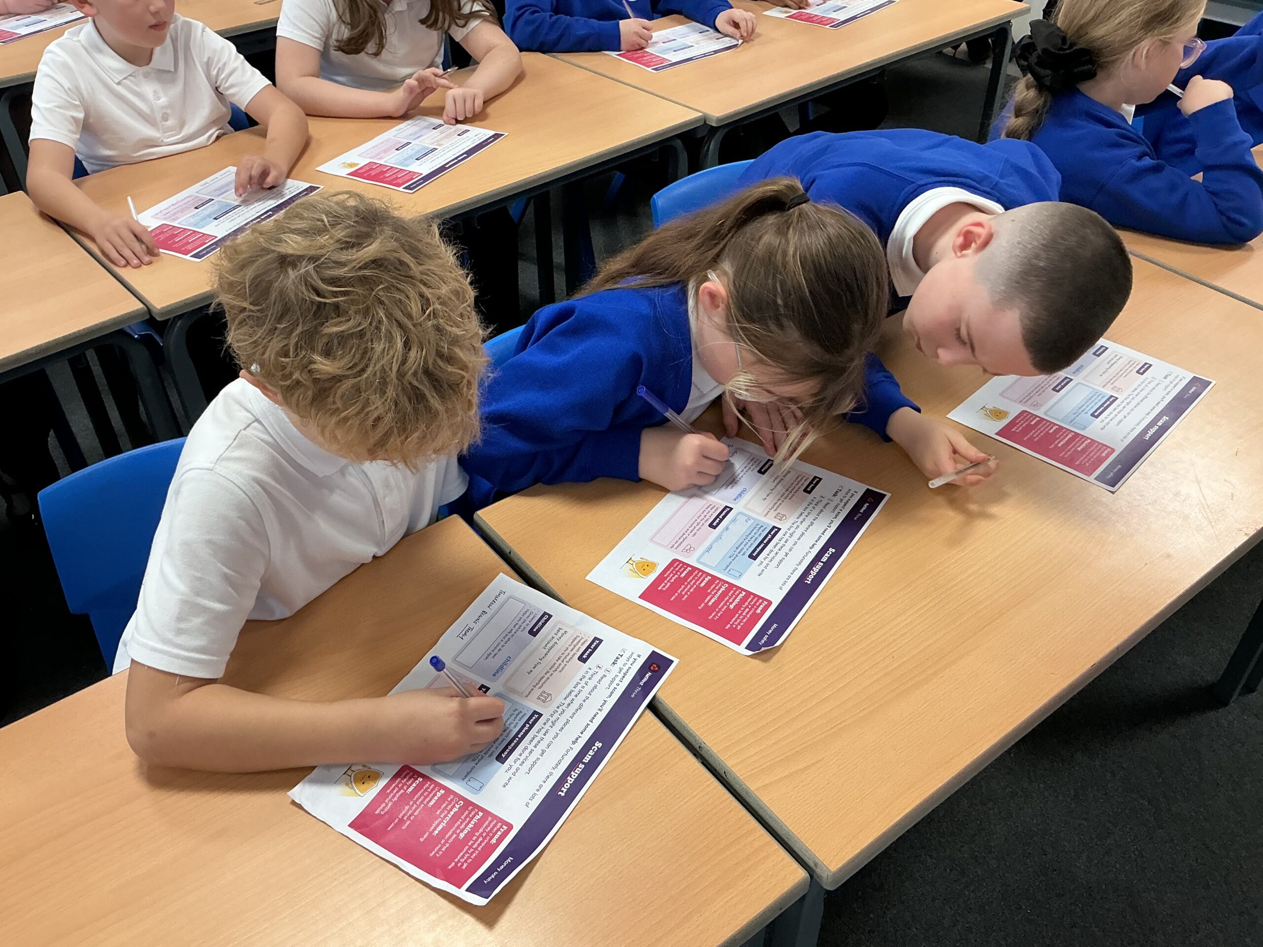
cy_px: 474
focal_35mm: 29
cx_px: 632
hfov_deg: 61.7
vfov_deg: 48.2
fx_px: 1058
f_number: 1.8
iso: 125
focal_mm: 3
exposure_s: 1/60
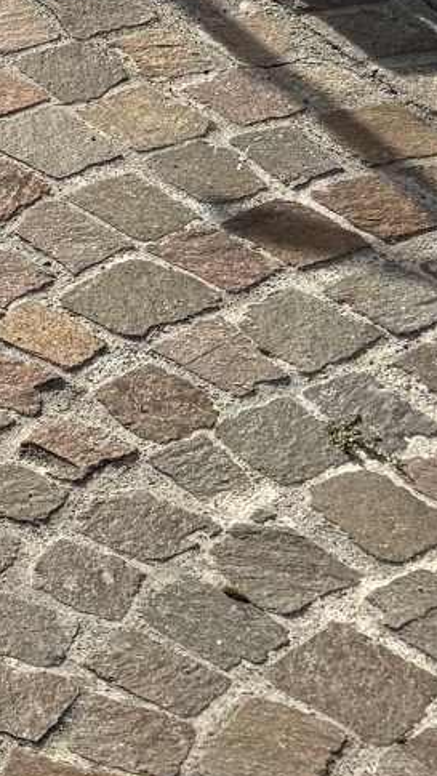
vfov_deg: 14.5
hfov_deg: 7.8
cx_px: -773
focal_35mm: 138
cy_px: -405
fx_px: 2841
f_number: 1.78
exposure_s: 1/5814
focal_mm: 6.76
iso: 80
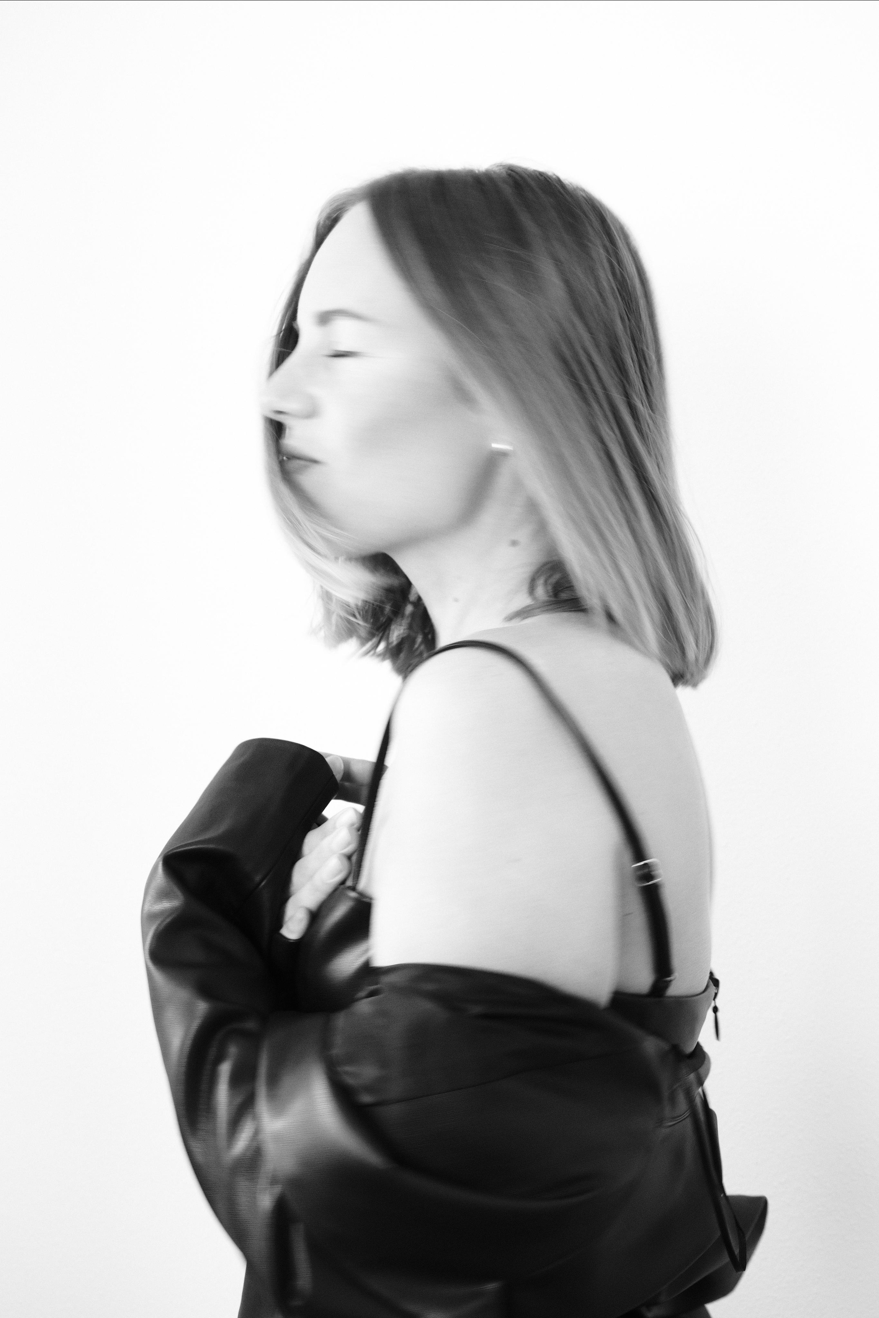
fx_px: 1428
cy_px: 659
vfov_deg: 49.6
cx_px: 440
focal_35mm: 39
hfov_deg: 34.2
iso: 2000
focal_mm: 26
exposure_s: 1/60
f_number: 5.6
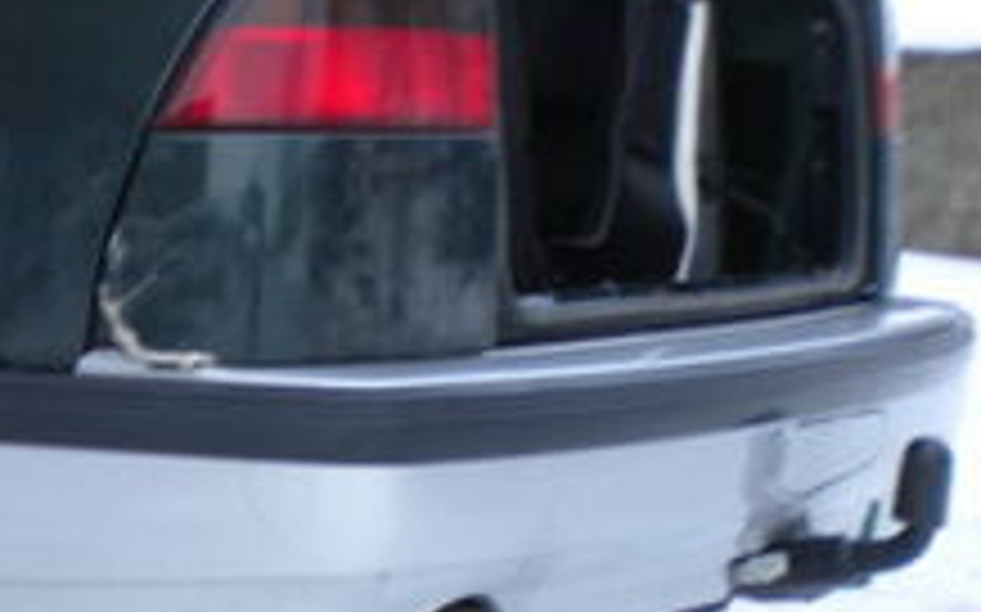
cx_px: -94
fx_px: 2913
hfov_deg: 18.4
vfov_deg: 12.0
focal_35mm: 109
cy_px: 306
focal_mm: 6.3
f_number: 3.1
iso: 80
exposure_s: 1/30.6
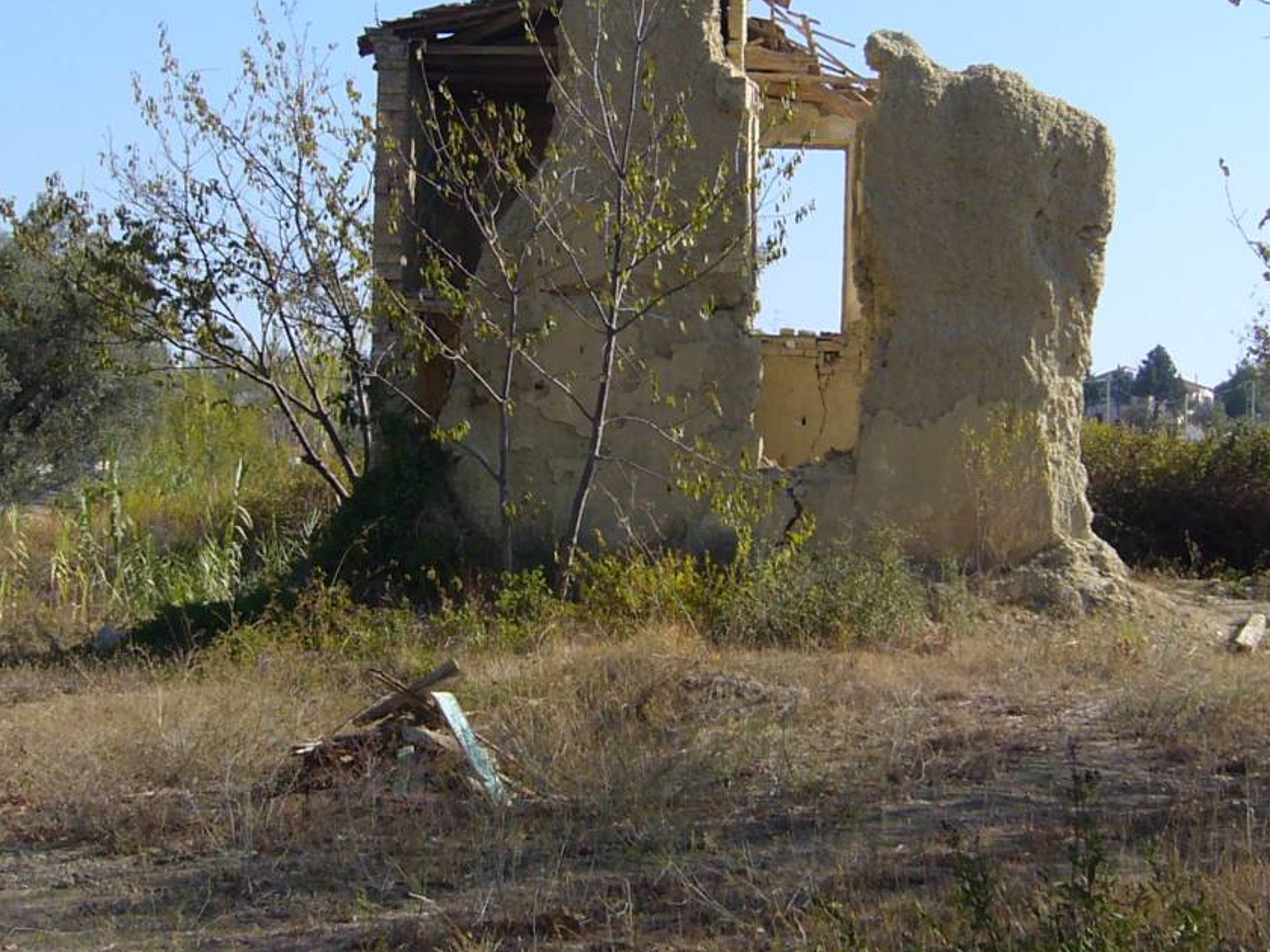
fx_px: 2935
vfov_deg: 18.4
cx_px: 745
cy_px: 345
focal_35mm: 80
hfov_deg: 24.4
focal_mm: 5.8
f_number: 5.6
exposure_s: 1/250
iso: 80
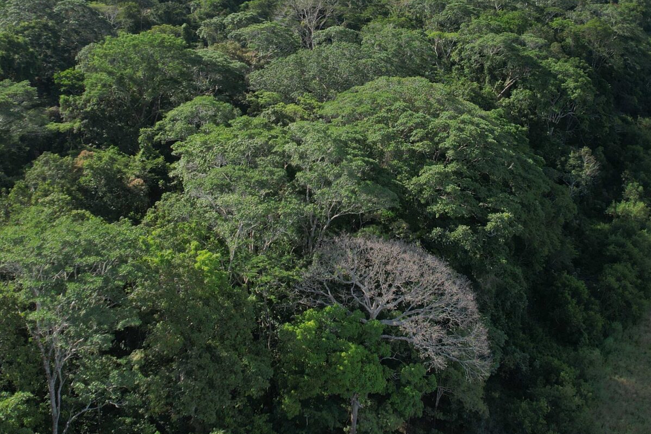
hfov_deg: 41.8
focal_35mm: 47
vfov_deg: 28.0
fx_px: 850
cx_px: 383
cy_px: 77
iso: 100
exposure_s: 1/1500
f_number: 2.8
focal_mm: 8.38
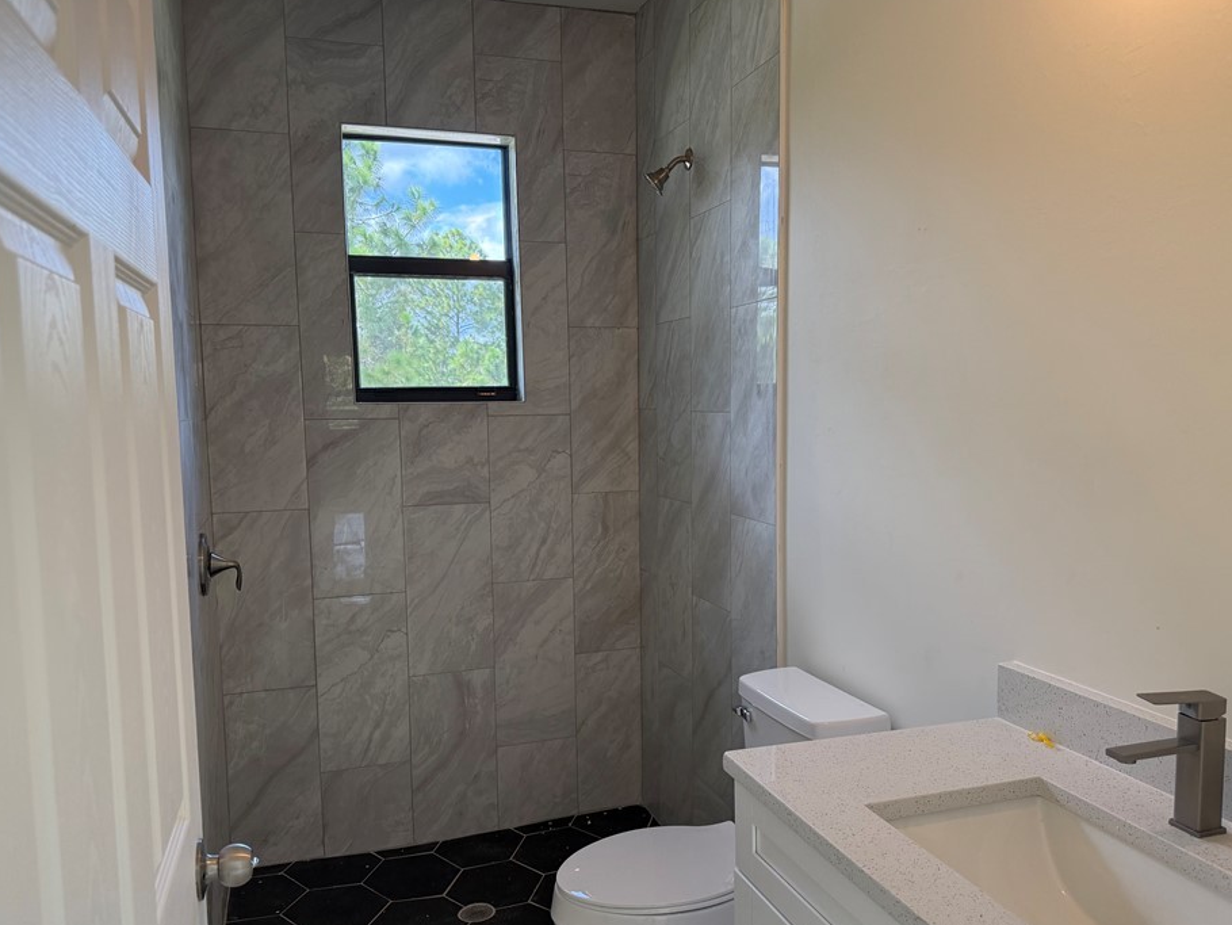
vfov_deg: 51.3
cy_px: 501
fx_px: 961
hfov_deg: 65.3
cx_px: 635
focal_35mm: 27
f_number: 1.78
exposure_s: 1/238
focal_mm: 6.76
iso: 160
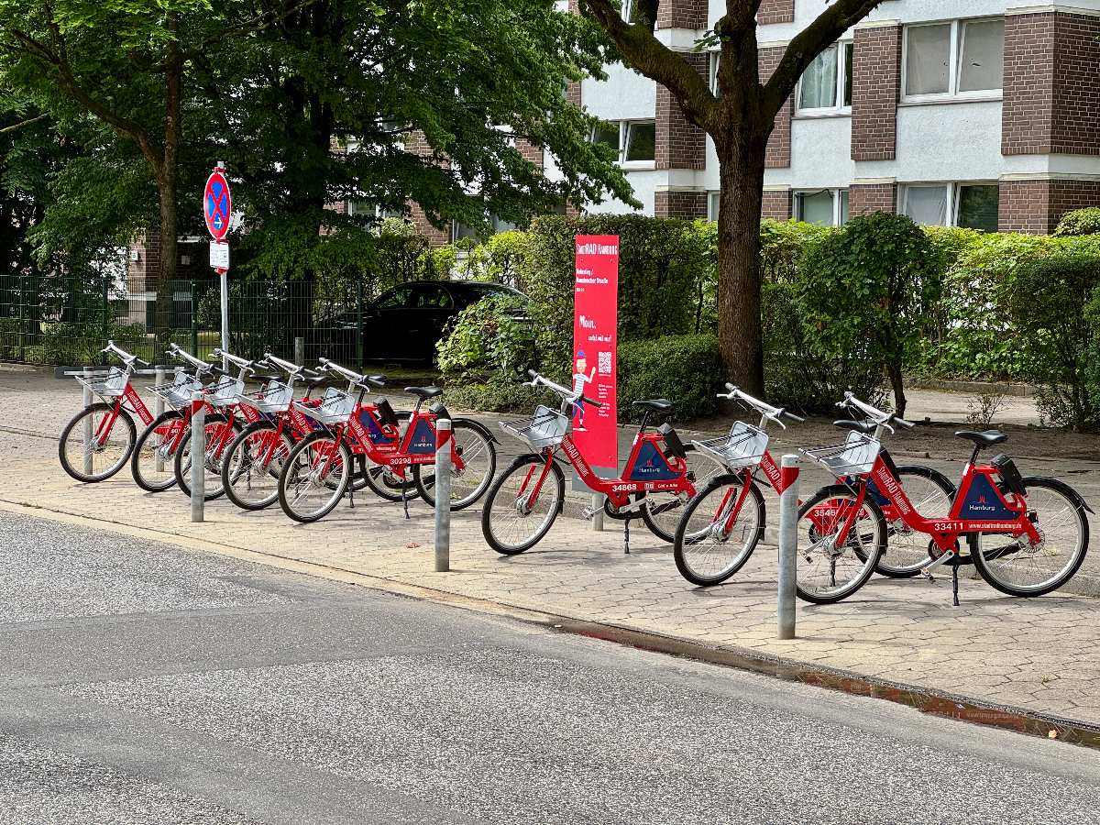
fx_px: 2447
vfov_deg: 19.1
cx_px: 550
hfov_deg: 25.3
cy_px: 412
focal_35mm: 77
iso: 25
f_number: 2.8
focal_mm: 9
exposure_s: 1/254
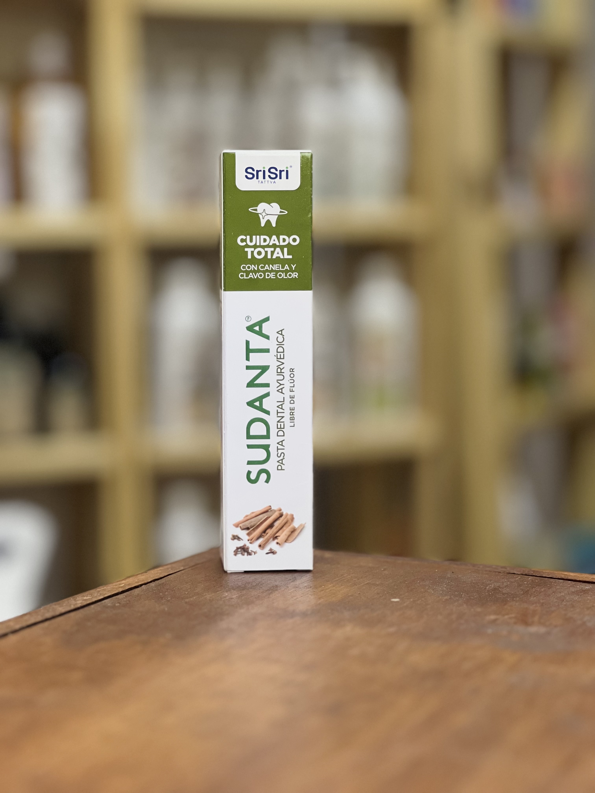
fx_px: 1765
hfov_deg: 19.1
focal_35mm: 77
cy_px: 396
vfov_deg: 25.3
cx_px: 298
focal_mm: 9
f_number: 2.8
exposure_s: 1/33
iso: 400
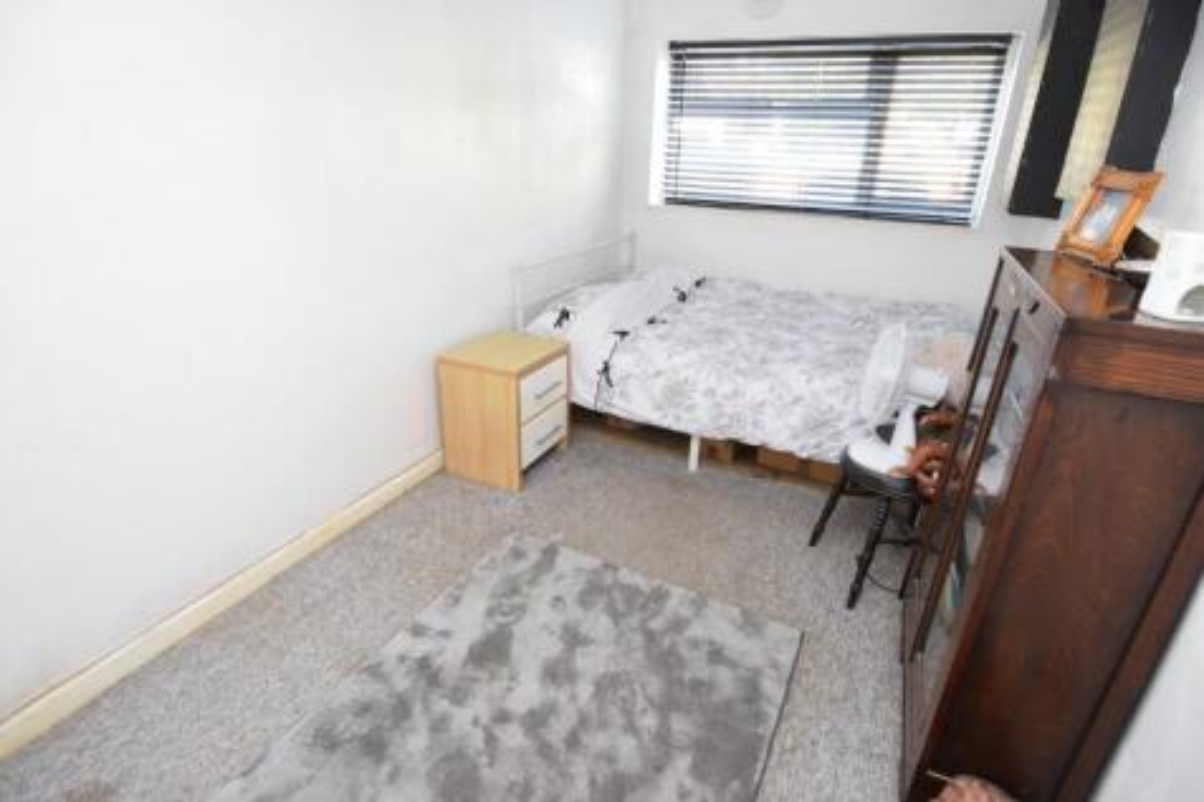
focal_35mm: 18
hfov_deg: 90.0
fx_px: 602
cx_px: 602
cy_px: 401
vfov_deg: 67.3
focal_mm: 12
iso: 2000
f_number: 4
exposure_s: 1/60
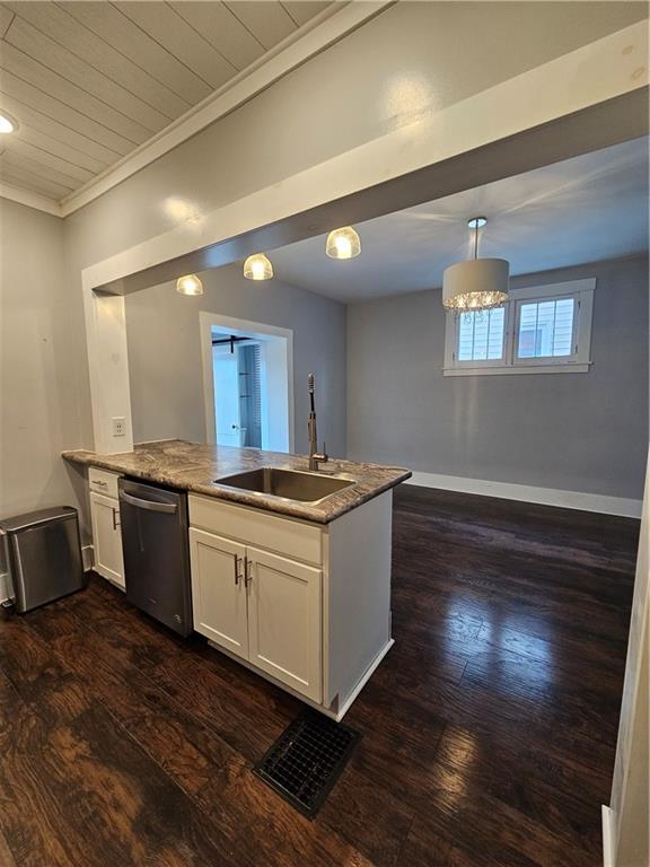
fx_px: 325
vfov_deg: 106.2
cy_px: 434
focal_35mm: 13
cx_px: 325
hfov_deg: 89.9
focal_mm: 2.2
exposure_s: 1/60
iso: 200
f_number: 2.2
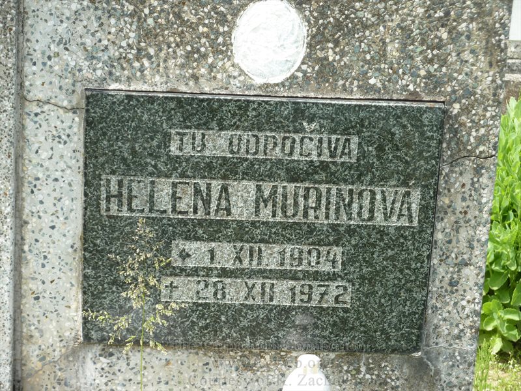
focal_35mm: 119
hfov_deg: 16.6
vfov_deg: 12.5
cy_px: 196
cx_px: 260
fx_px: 1791
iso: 80
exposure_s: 1/160
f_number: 4.4
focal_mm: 19.5
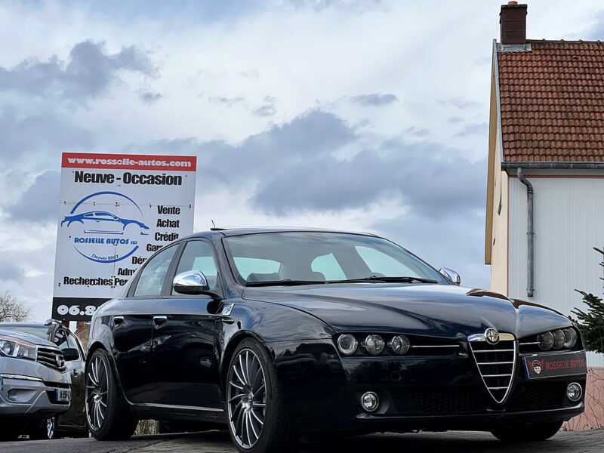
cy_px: 226
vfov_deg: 19.1
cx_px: 302
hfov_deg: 25.3
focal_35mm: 77
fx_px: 1344
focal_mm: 9
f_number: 2.8
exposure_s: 1/1155
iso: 32
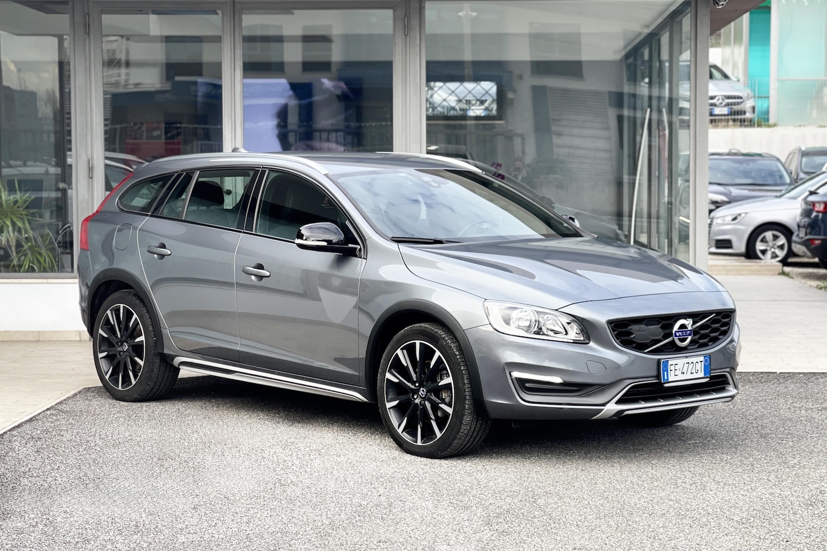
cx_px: 412
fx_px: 1539
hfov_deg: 30.1
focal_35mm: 67
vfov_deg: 20.3
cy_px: 306
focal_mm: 7.5
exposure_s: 1/121
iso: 25
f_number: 2.2
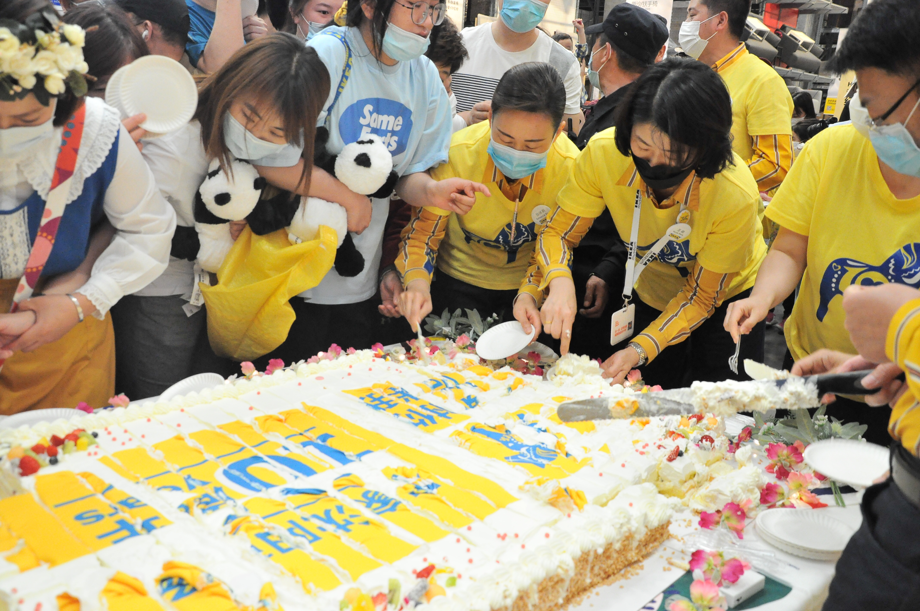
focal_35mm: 33
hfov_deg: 57.3
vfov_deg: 39.9
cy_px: 306
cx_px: 460
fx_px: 842
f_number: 3.8
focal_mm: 22
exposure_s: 1/80
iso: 2000
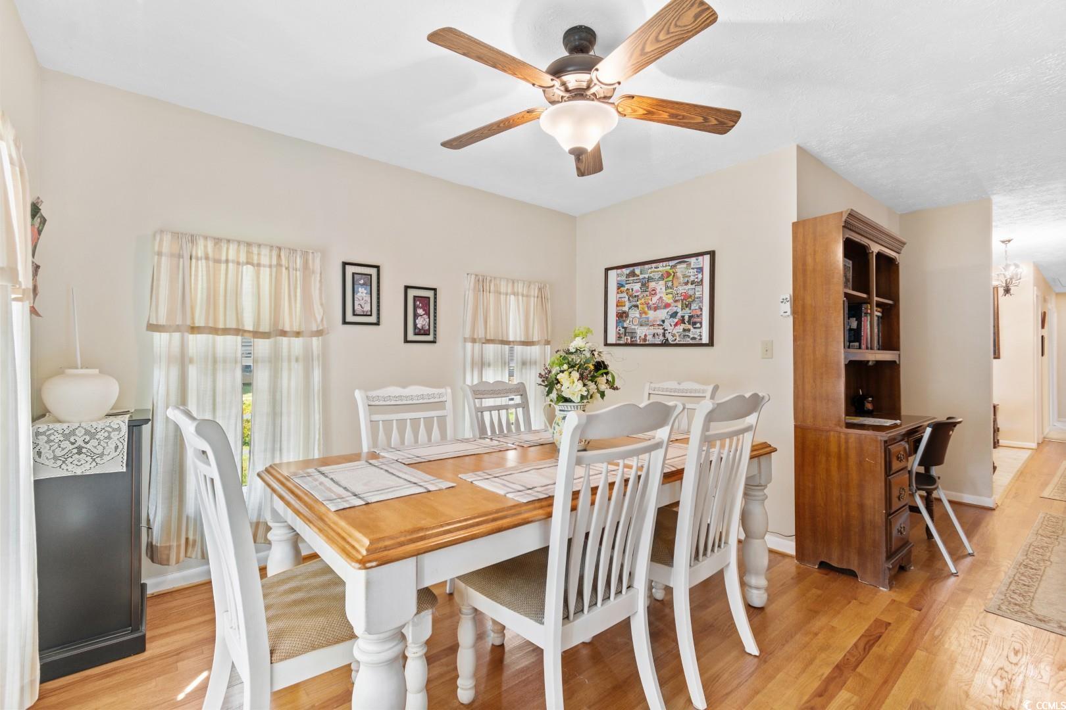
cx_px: 533
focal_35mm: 15
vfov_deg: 77.3
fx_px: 444
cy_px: 355
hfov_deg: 100.4
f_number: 4.5
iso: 100
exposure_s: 1/1.25
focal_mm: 10
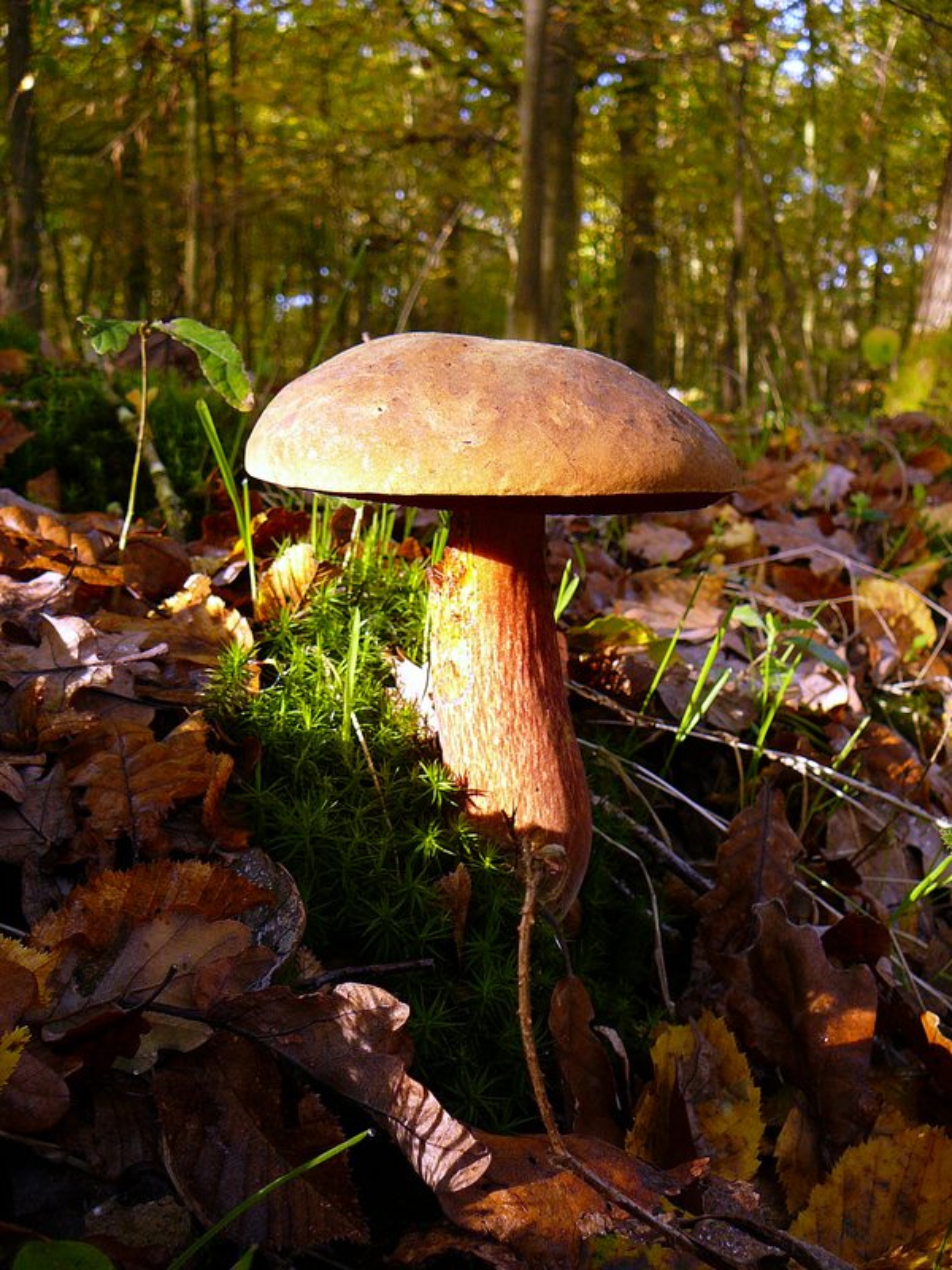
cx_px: 476
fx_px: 1283
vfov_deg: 52.6
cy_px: 635
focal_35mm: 35
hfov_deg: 40.7
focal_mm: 5.2
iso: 100
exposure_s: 1/50
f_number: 2.8
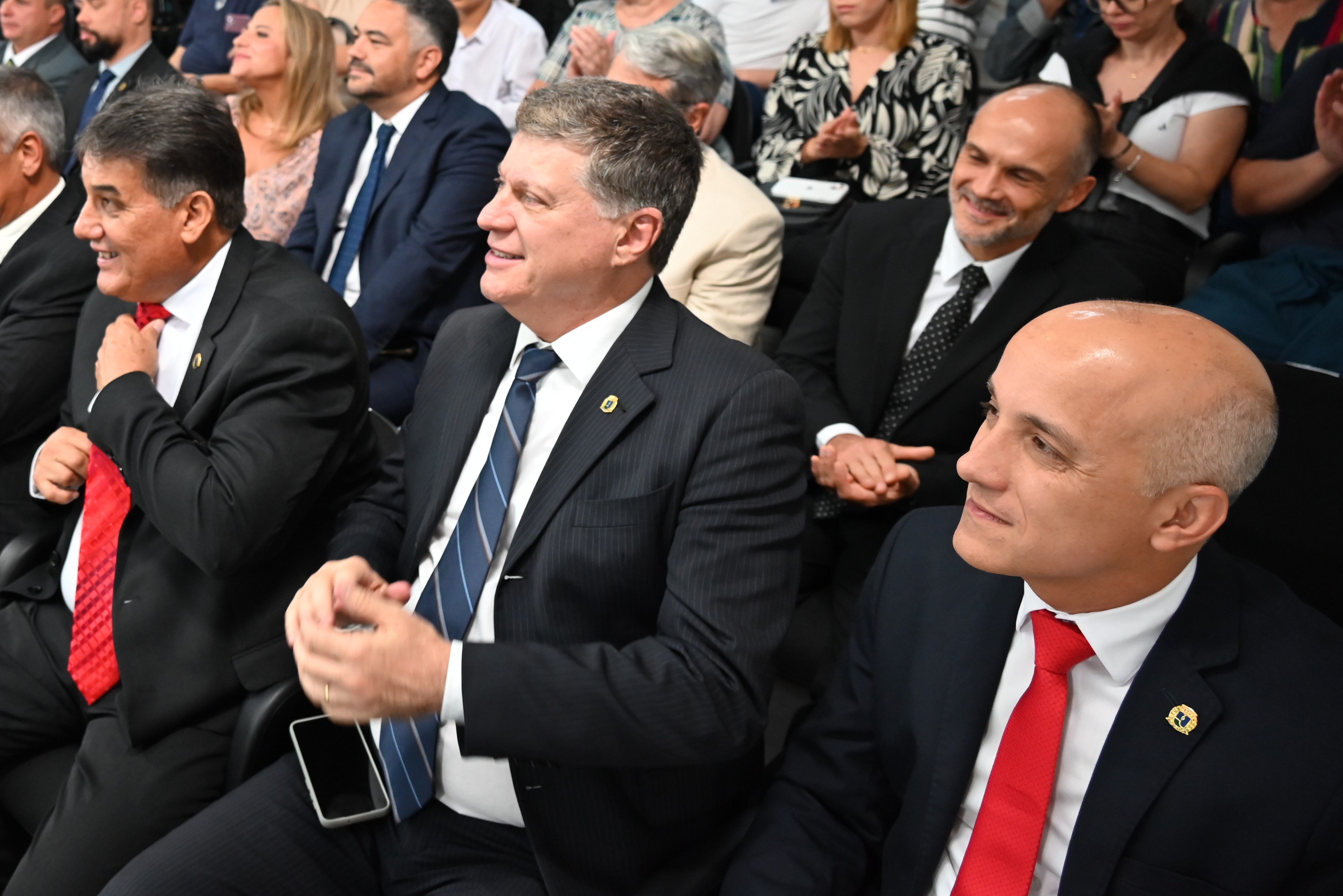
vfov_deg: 36.2
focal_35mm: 36
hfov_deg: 51.1
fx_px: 1343
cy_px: 240
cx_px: 352
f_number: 4
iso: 1600
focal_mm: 24
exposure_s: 1/125
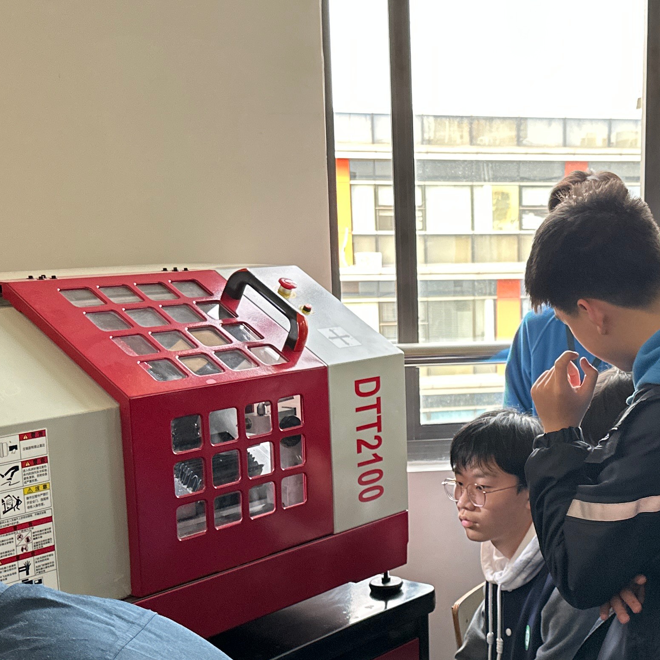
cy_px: 430
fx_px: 1186
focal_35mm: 55
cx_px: 544
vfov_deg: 30.9
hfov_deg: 30.2
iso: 200
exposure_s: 1/100
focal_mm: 6.86
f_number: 1.78
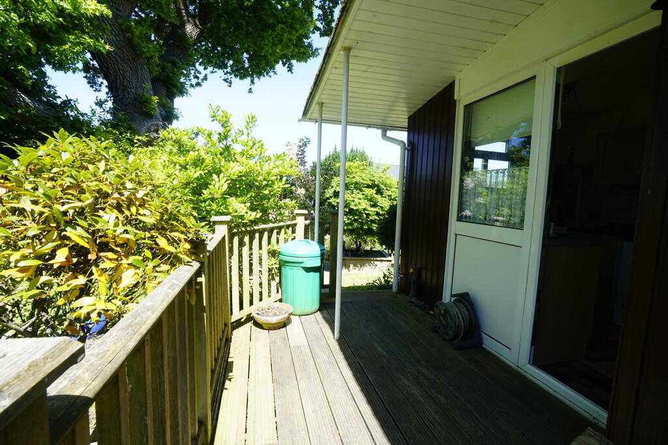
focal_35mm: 16
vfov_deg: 73.8
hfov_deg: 96.7
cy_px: 222
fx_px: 297
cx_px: 334
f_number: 16
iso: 640
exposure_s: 1/60
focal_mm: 16
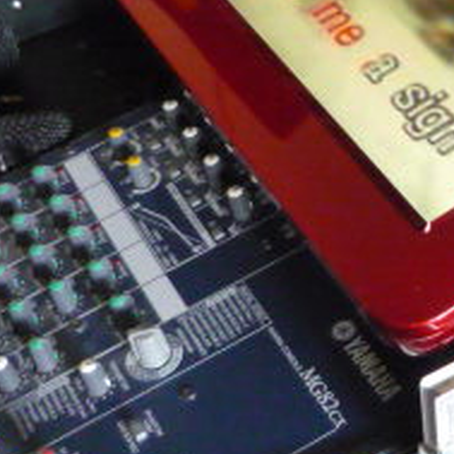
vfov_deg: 17.5
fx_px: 1469
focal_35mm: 99
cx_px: 447
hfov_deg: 17.2
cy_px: 106
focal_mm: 5.5
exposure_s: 1/50
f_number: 2.8
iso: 800
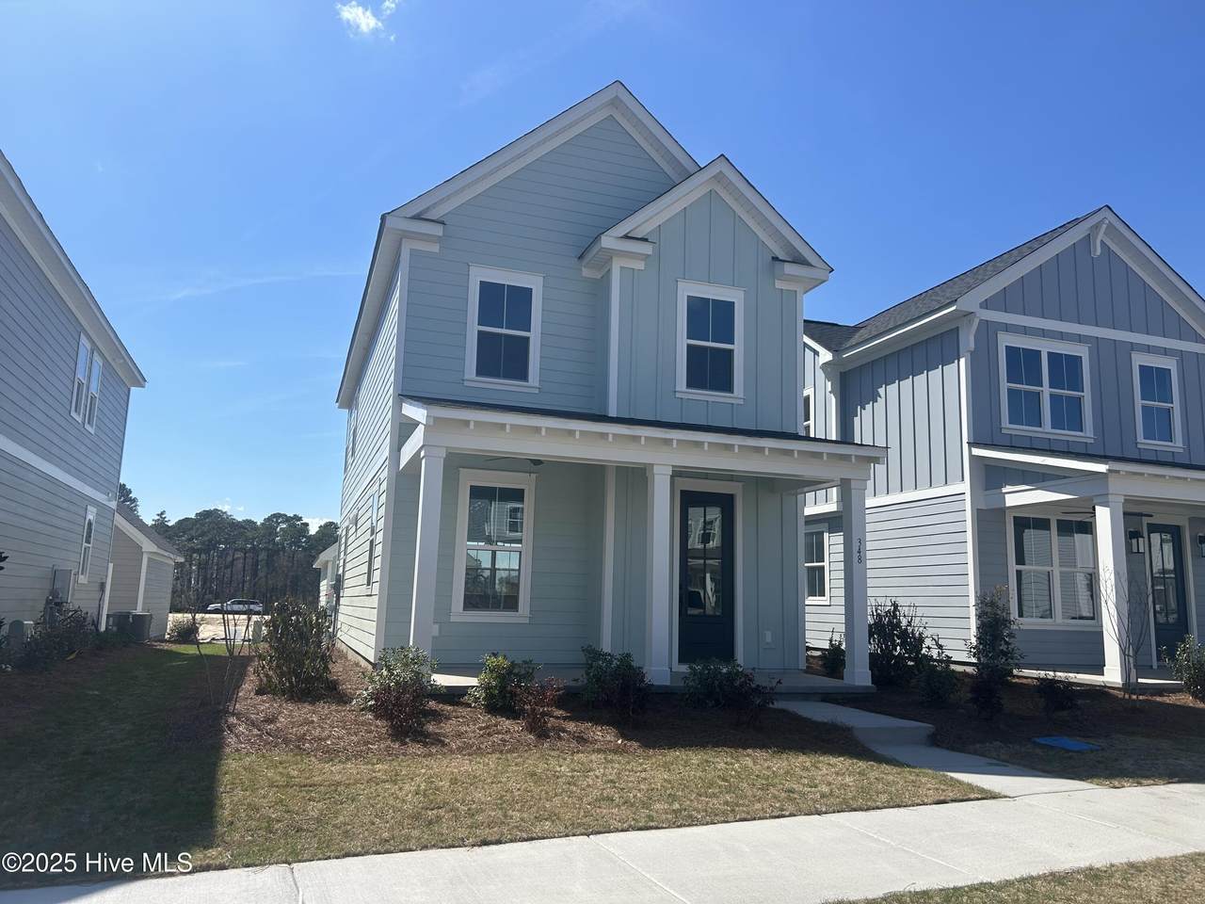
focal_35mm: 26
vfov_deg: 53.1
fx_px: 905
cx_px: 602
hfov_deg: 67.3
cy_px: 452
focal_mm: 5.7
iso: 50
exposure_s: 1/5076
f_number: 1.5
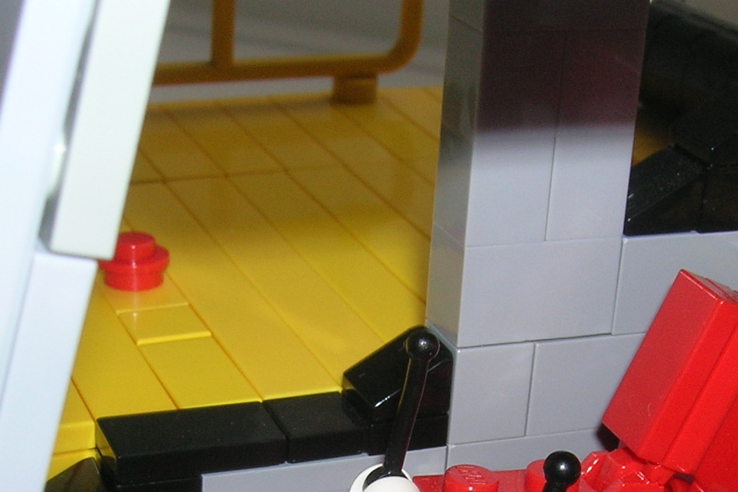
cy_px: 608
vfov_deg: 15.3
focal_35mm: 86
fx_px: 1763
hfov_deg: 23.6
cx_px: 345
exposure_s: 1/60.1
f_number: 4.9
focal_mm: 5.7
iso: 50
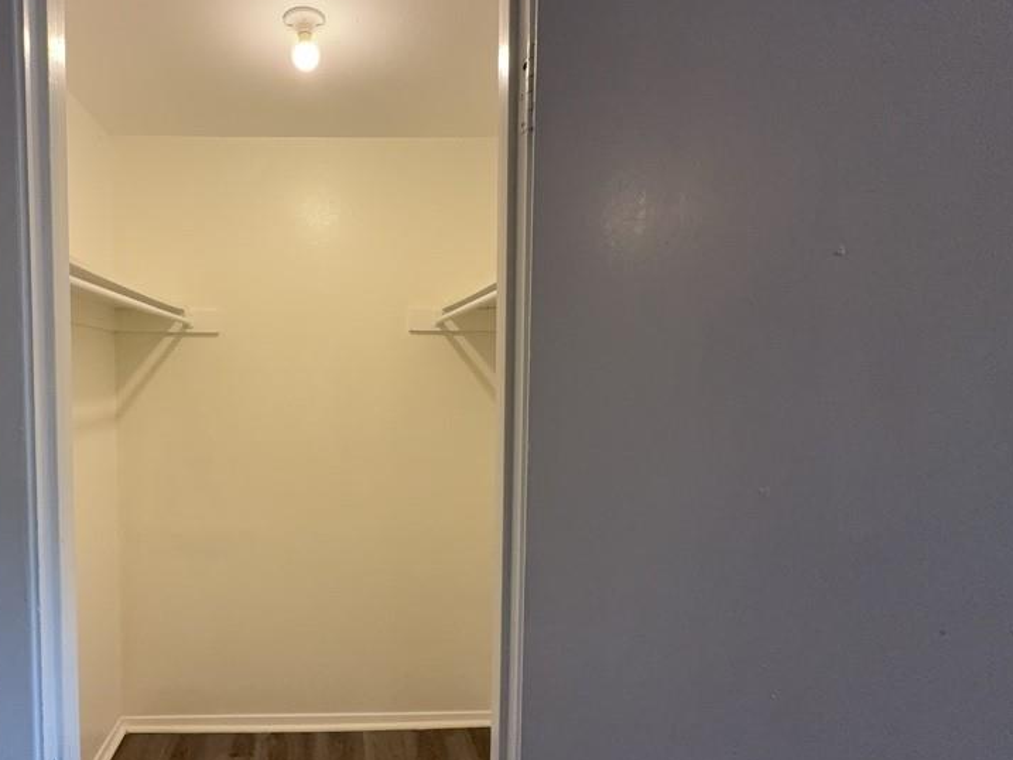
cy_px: 407
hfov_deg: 79.1
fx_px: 585
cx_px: 340
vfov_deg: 65.9
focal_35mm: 20
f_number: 2.2
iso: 160
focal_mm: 2.22
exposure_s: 1/60
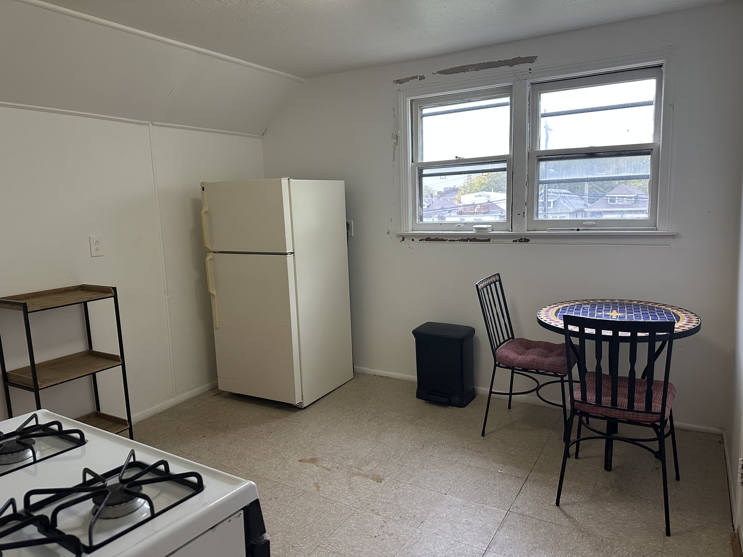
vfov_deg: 56.8
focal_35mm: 24
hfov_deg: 71.6
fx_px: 515
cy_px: 278
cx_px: 372
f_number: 1.78
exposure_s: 1/60
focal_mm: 6.86
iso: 250
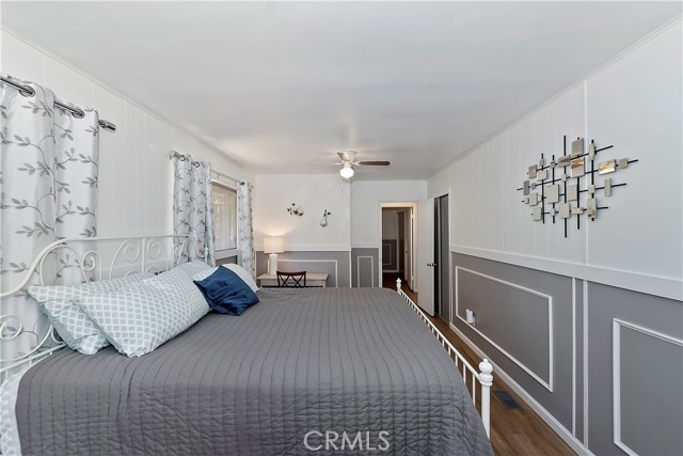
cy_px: 228
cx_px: 342
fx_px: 285
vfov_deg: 77.4
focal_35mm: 15
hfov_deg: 100.4
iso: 400
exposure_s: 1/30
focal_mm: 10
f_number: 8
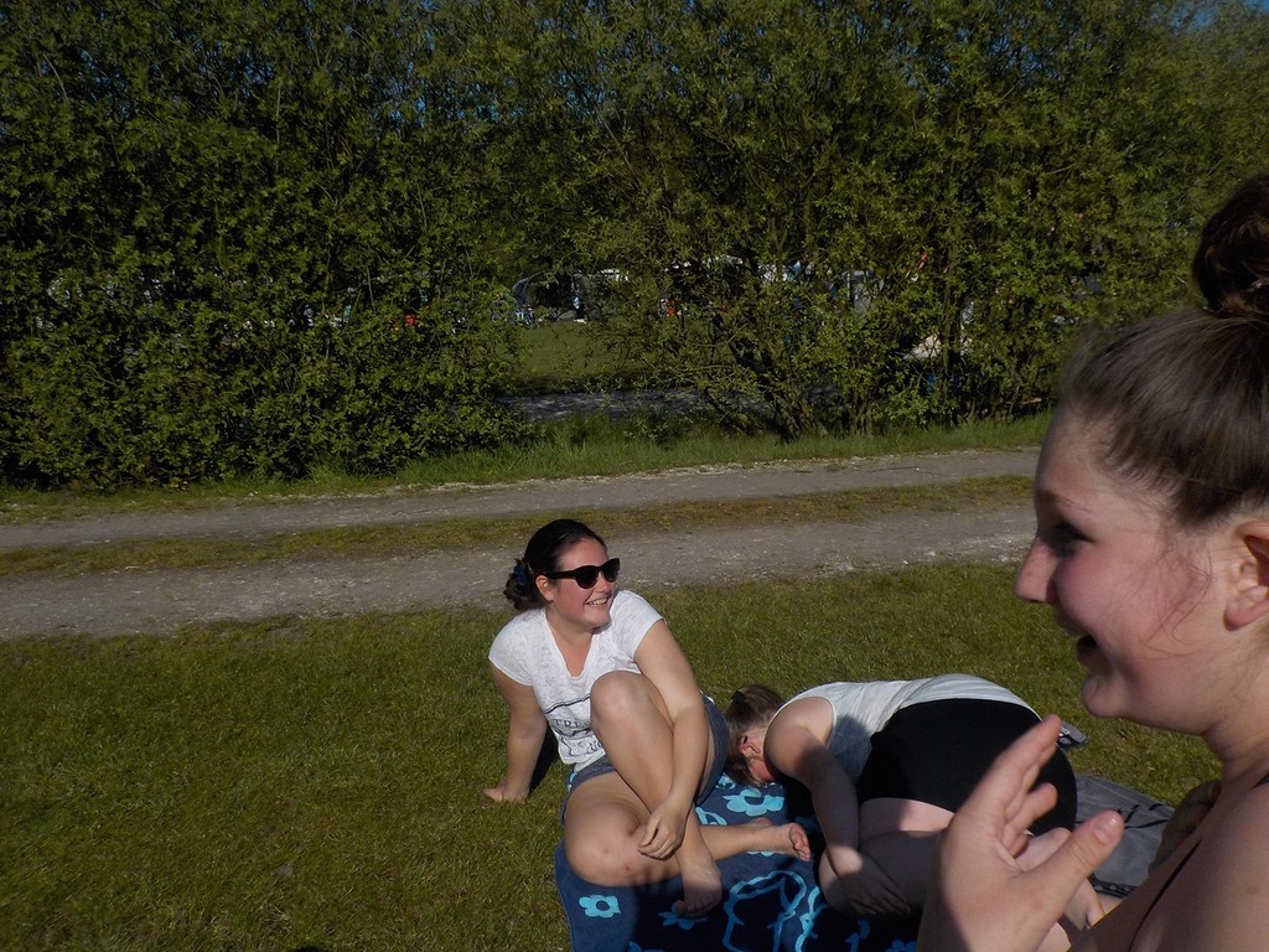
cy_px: 476
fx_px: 1100
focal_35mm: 30
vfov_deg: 46.8
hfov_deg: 60.0
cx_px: 634
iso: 125
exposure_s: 1/1000
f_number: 6.6
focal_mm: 4.1
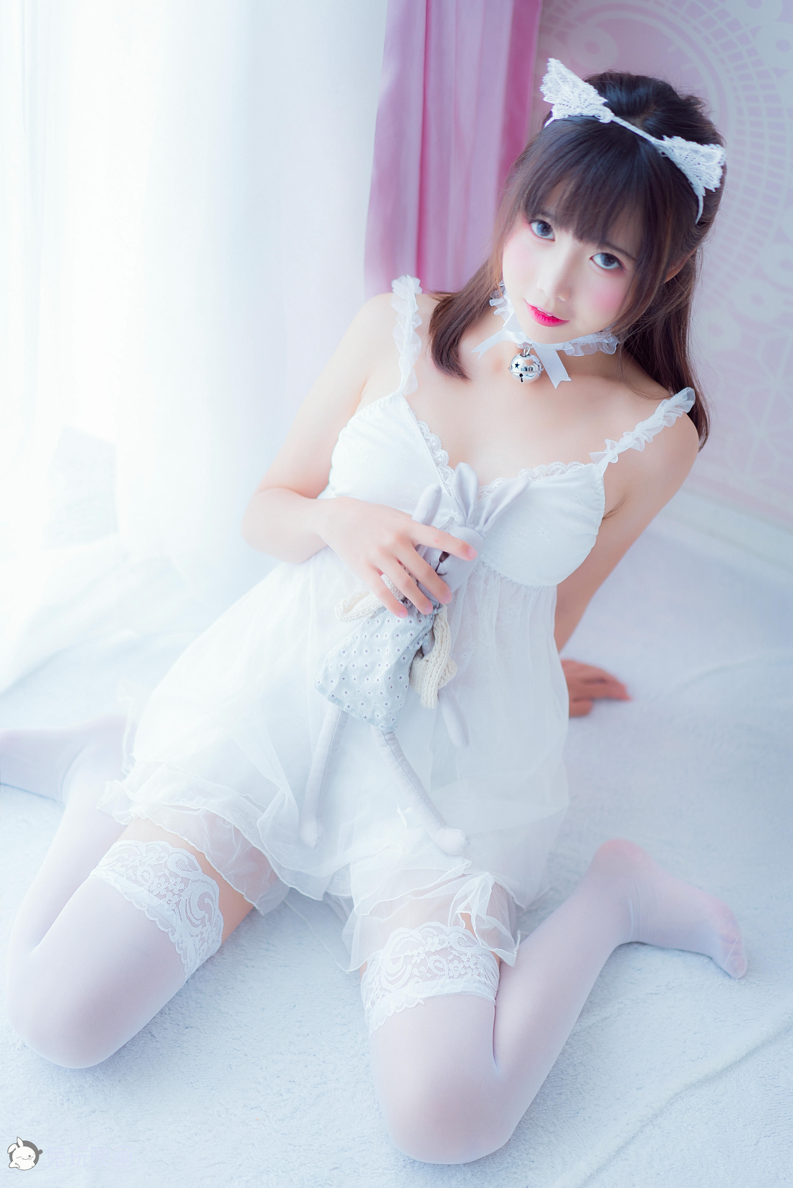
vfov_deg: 36.2
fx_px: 1817
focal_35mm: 55
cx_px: 396
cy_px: 594
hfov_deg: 24.6
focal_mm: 55
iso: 100
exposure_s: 1/60
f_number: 1.8
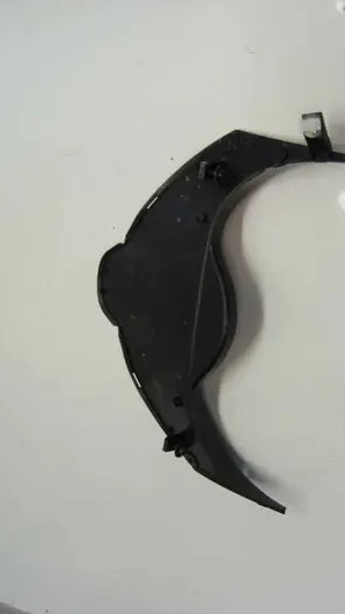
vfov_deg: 45.5
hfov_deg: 26.5
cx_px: 192
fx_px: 732
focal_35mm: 45
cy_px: 305
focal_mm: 28
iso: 400
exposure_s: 1/60
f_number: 4.2
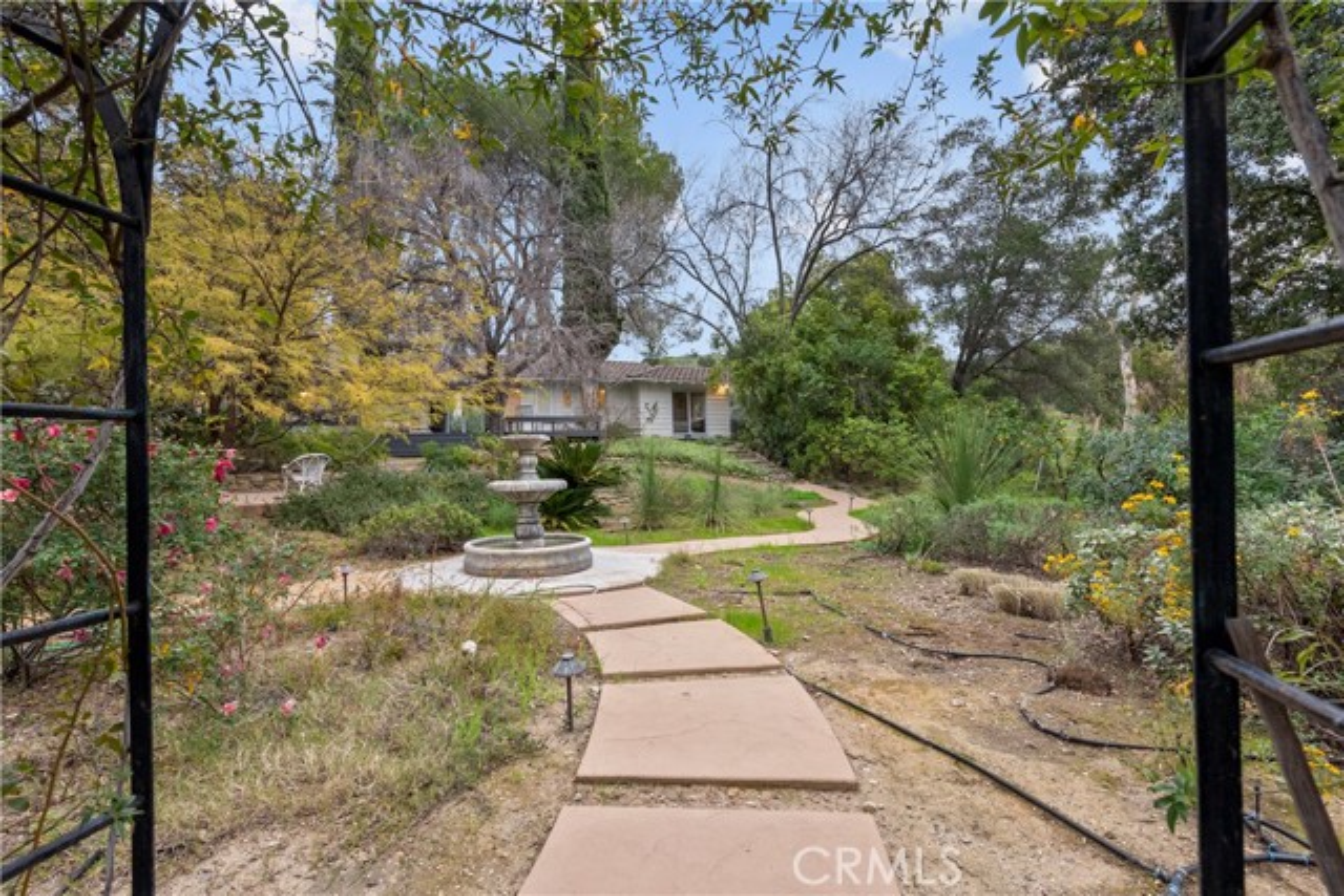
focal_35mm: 16
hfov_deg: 96.7
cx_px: 672
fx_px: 597
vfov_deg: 73.8
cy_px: 448
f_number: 8
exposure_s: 1/50
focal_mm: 16
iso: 1250
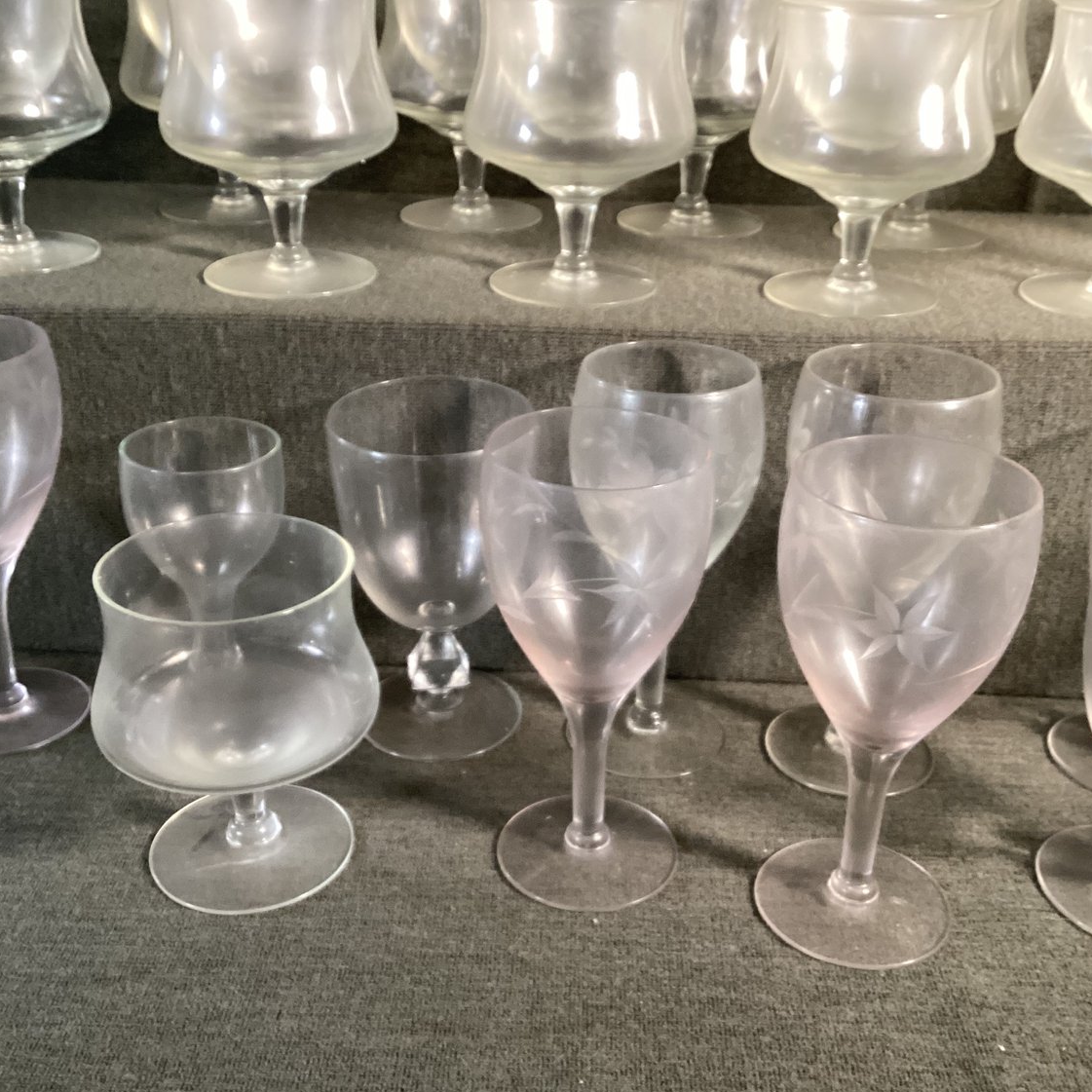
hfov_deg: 44.9
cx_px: 547
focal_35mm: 37
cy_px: 552
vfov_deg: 44.9
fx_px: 1321
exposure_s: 1/33
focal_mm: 3.3
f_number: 2.4
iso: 250
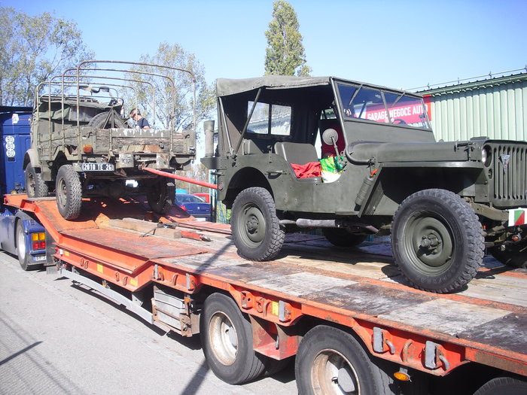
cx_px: 264
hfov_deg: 49.0
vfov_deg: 37.7
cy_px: 198
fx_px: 579
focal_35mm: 38
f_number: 5.6
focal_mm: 6.2
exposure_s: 1/125
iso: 64
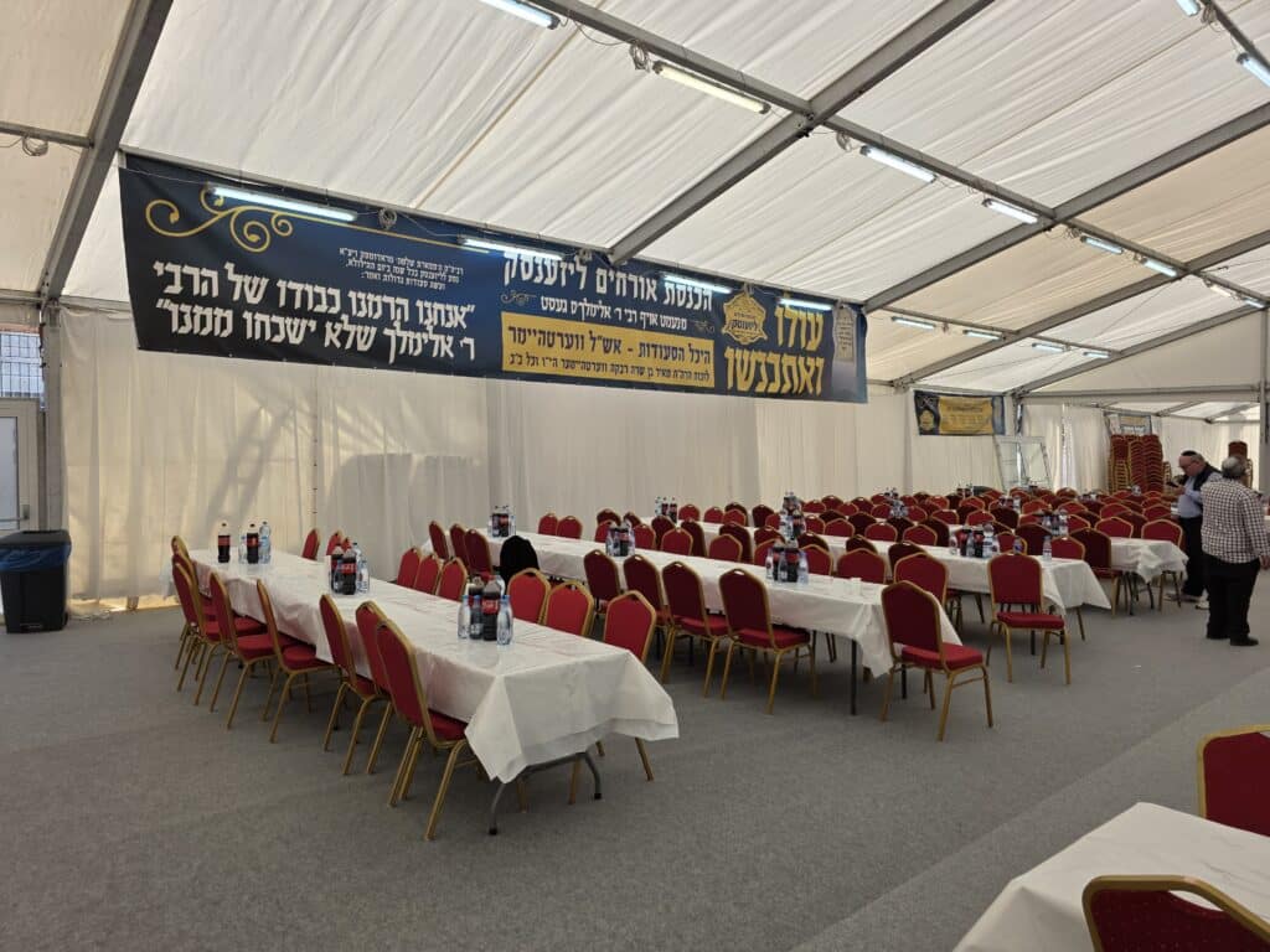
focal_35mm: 23
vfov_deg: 58.9
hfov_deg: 73.9
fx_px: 844
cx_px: 635
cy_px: 476
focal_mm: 6.3
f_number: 1.7
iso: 80
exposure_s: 1/1780
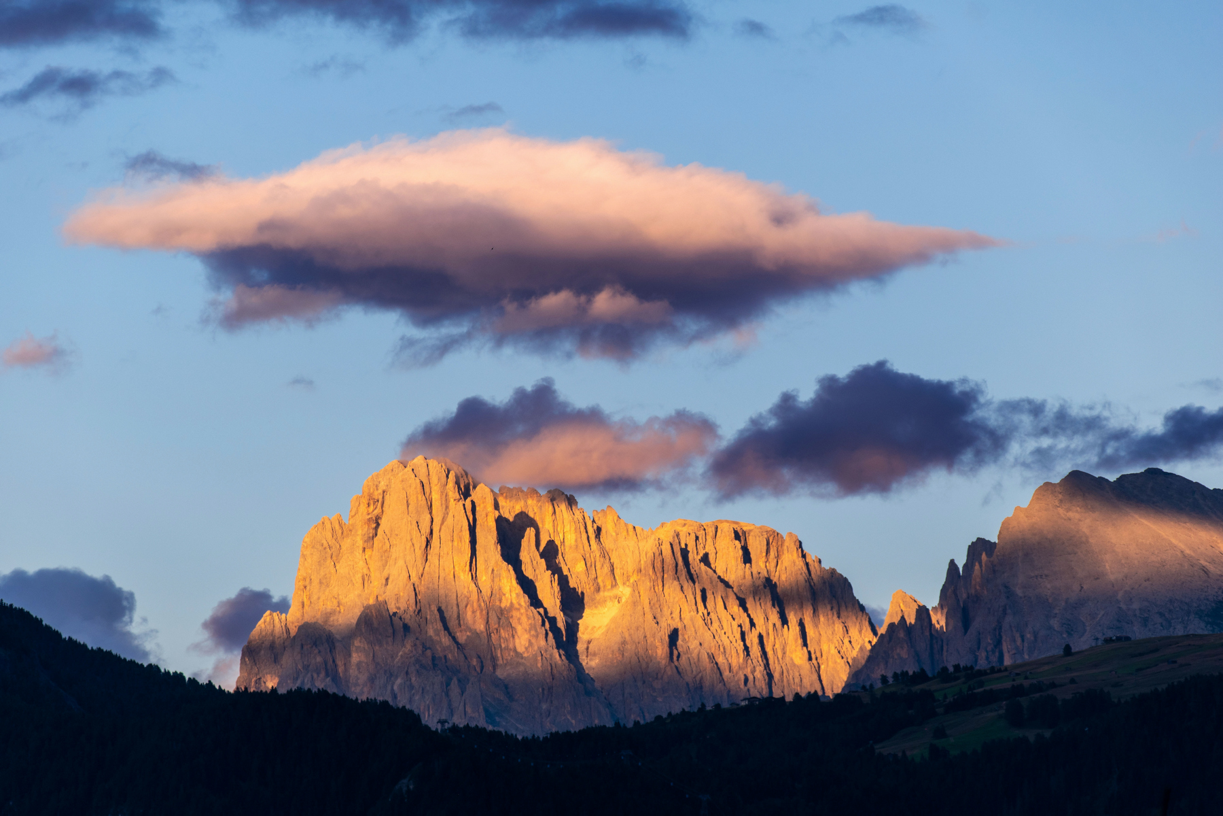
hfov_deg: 7.4
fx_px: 9427
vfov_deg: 5.0
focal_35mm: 278
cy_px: 408
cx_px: 612
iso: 100
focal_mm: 185
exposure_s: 1/125
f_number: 8
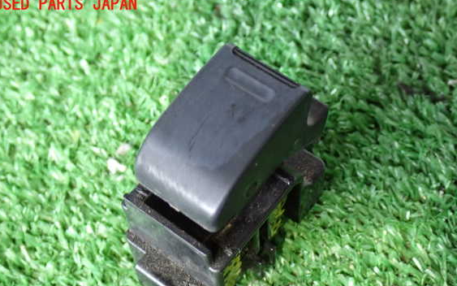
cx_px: 233
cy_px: 177
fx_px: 760
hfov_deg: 33.5
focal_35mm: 61
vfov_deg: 21.3
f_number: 3.3
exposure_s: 1/15
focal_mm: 9.65
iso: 800
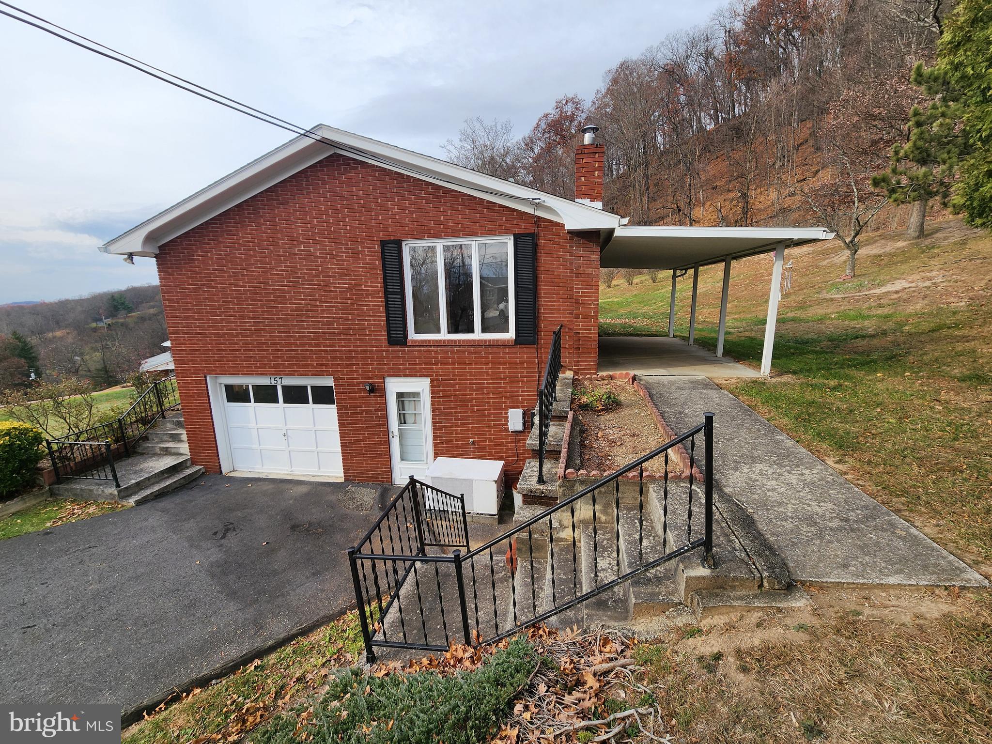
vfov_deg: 89.9
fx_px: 373
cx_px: 496
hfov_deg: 106.2
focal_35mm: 13
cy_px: 372
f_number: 2.2
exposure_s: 1/942
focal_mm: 2.2
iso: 50
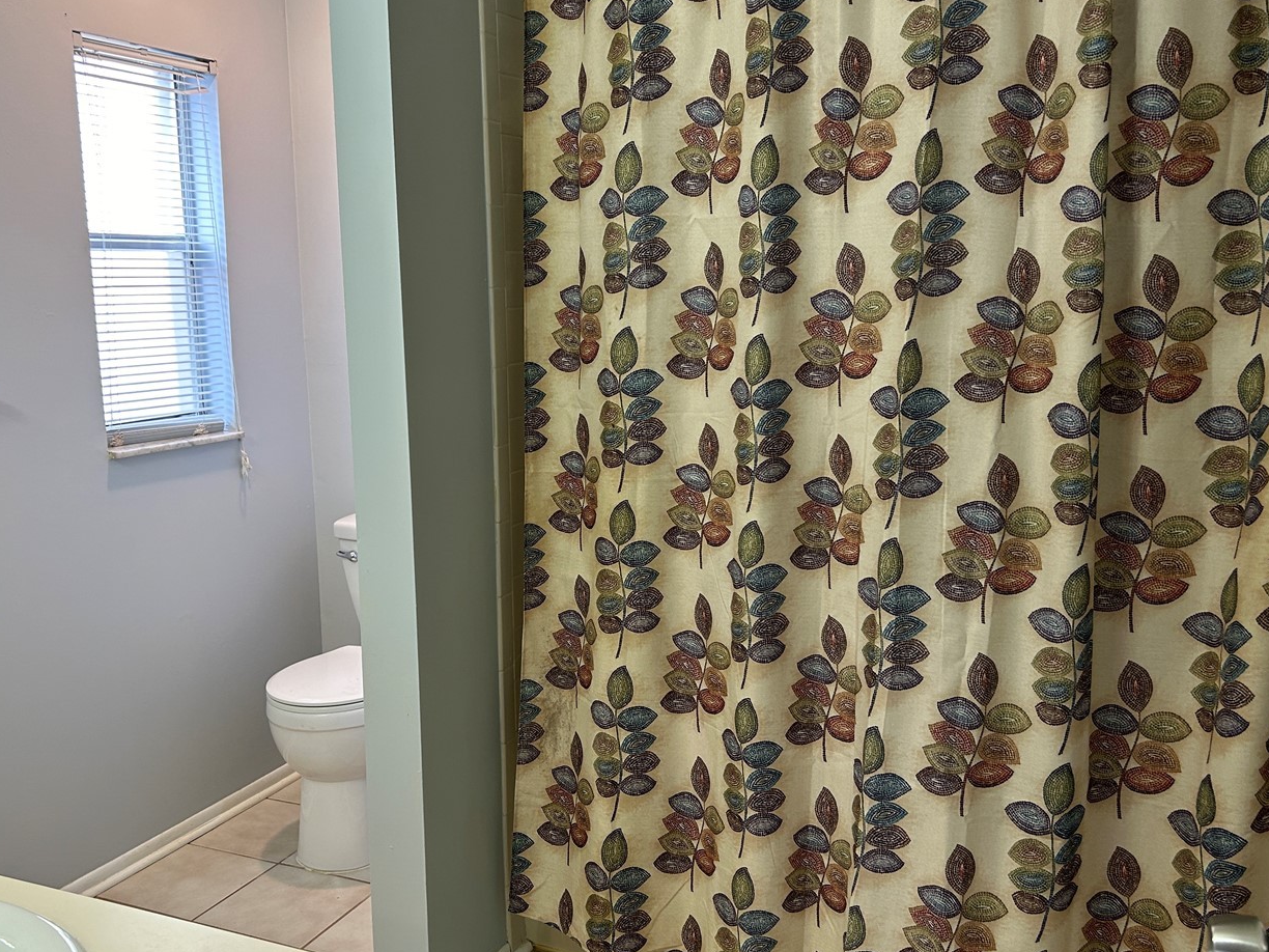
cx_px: 586
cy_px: 483
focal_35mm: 34
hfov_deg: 53.9
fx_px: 1246
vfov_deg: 41.8
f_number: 1.5
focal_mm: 5.7
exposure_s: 1/60
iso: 80
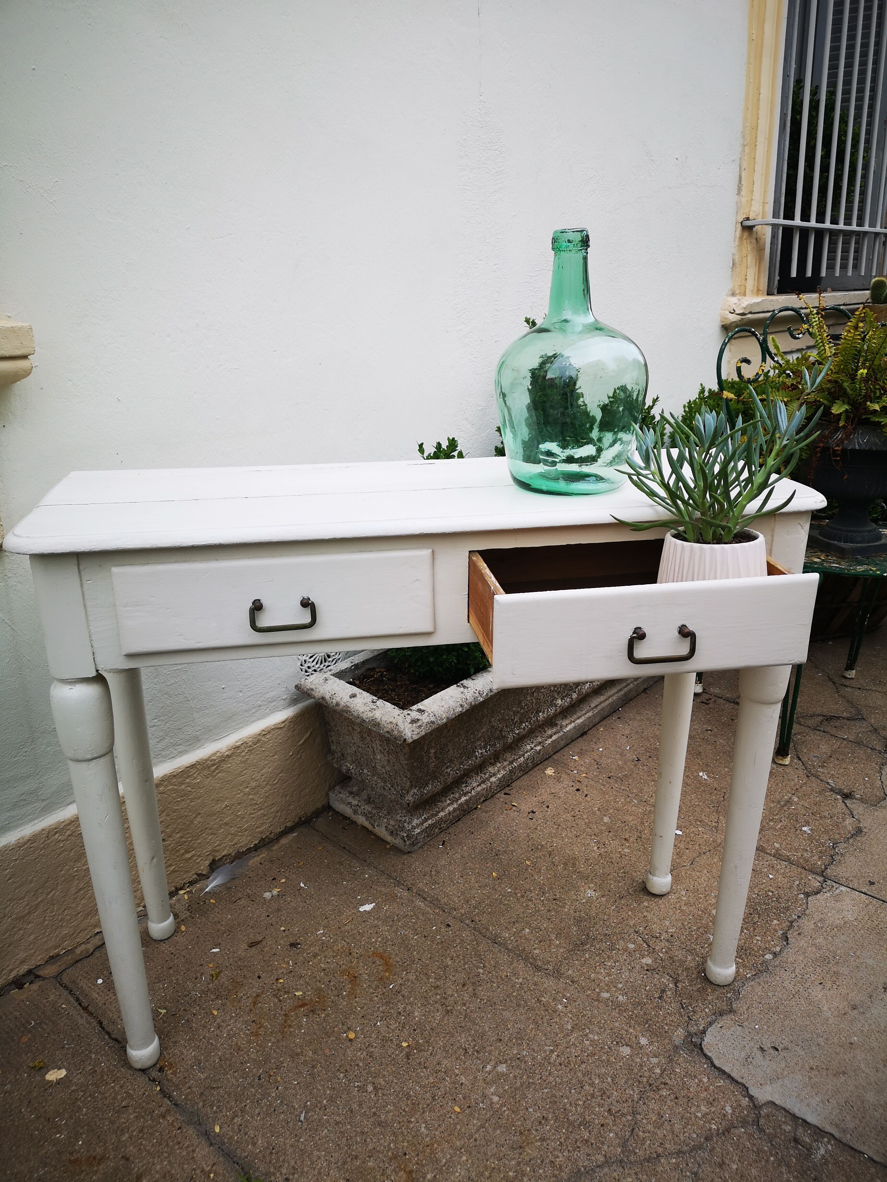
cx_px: 444
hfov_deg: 51.4
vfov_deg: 65.3
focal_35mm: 27
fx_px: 922
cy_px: 591
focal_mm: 3.95
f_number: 1.8
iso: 50
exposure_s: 1/288
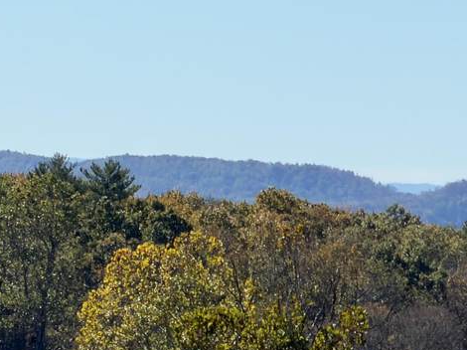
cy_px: 332
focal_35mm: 545
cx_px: 562
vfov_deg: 2.7
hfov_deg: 3.6
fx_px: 7349
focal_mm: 16.89
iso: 16
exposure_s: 1/755
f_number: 2.8
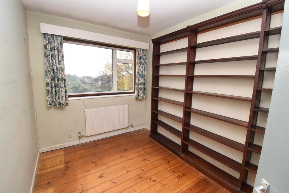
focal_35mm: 15
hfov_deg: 100.4
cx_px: 144
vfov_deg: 77.4
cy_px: 96
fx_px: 120
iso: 1600
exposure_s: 1/200
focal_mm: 10
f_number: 14
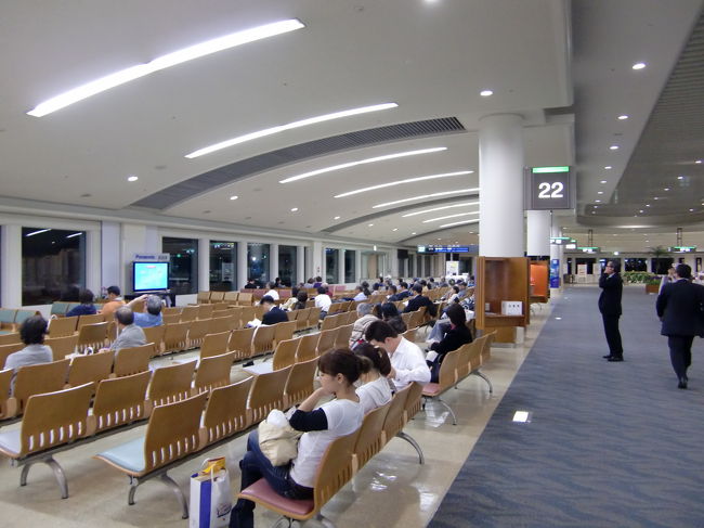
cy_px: 264
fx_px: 569
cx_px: 352
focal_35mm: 28
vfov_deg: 49.7
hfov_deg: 63.5
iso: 400
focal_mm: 4.9
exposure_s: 1/20
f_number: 2.6
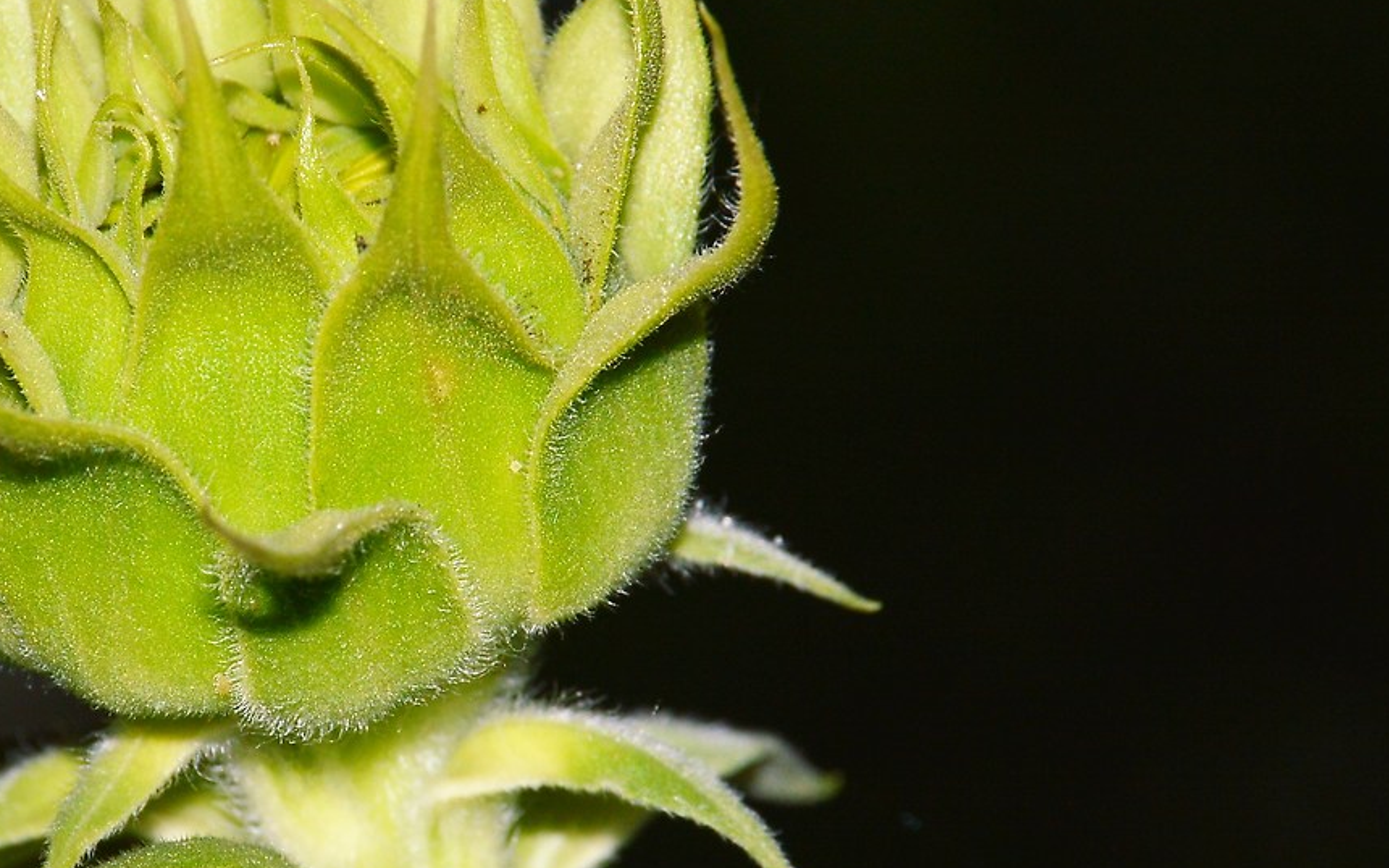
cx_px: 402
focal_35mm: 575
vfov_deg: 2.3
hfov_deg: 3.7
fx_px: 21777
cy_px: 495
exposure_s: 1/125
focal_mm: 135
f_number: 8
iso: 100
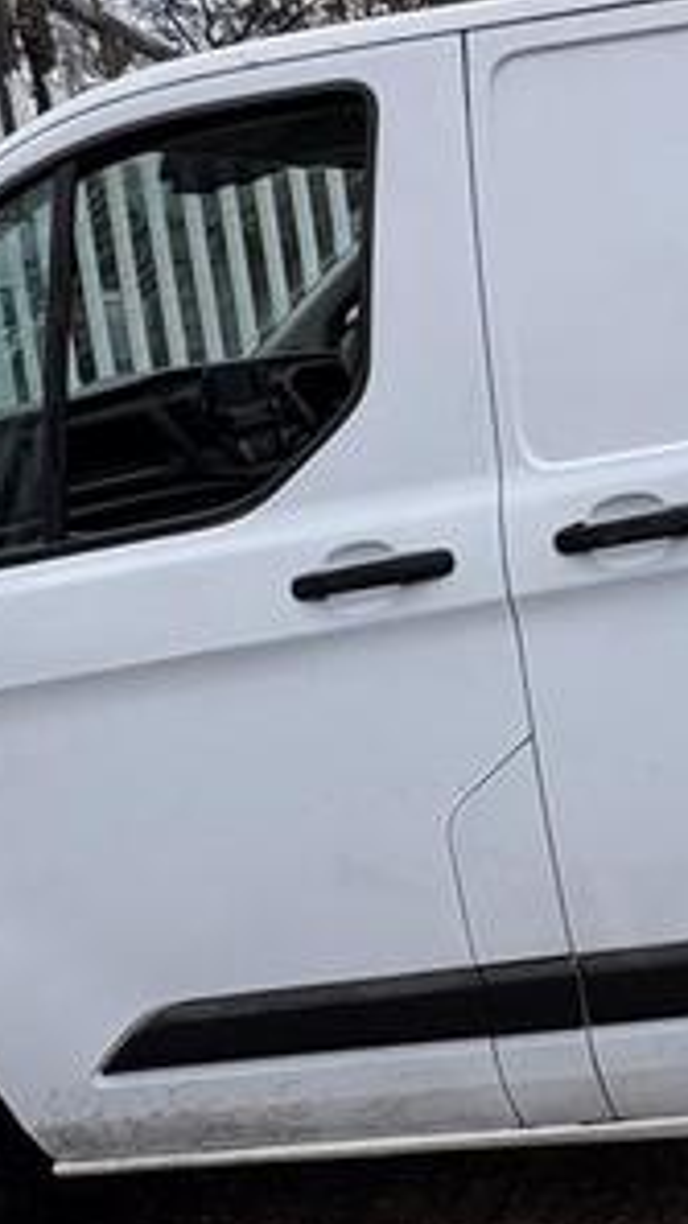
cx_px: 894
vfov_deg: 44.2
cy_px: 457
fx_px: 1492
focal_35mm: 46
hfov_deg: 23.1
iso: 40
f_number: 2.2
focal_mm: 2.22
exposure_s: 1/479
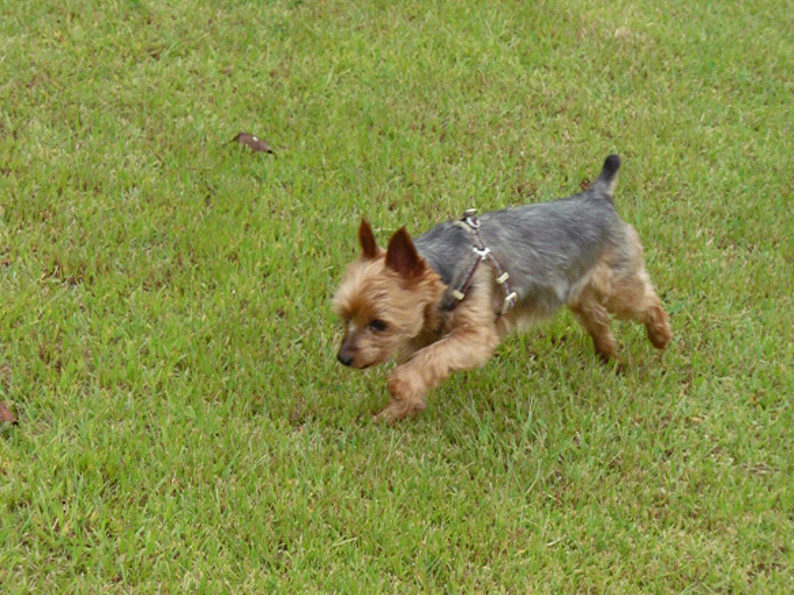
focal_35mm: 117
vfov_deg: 12.7
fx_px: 2683
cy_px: 298
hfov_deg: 16.8
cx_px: 397
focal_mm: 20.8
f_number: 7.1
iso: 500
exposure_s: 1/500
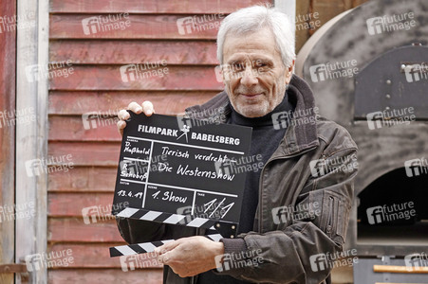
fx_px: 2233
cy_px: 142
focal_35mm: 188
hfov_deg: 10.9
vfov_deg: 7.3
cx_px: 214
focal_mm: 68.83
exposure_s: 1/500
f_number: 5
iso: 400
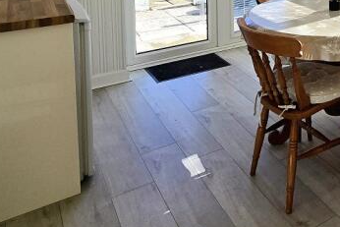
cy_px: -61
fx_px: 378
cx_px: 364
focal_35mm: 40
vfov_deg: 28.1
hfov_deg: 40.3
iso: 50
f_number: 2.2
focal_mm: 2.2
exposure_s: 1/455
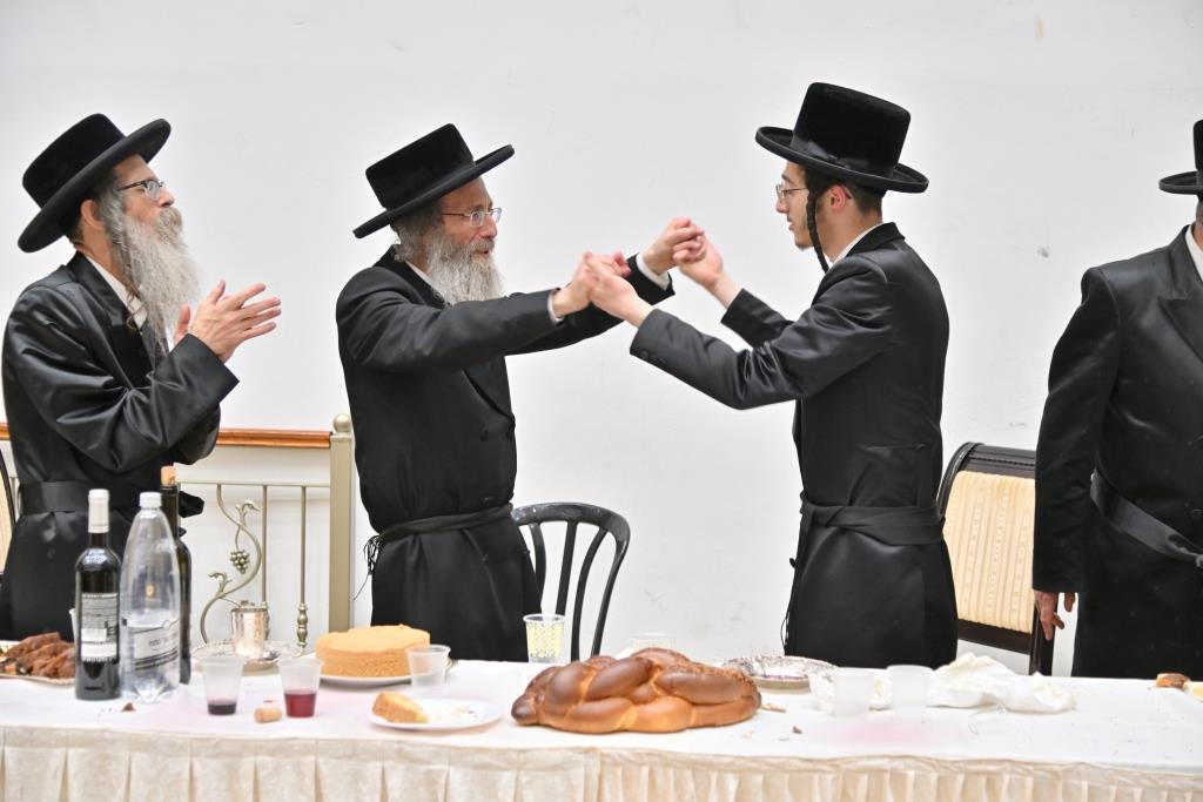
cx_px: 602
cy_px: 401
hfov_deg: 34.5
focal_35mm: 58
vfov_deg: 23.4
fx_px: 1938
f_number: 4
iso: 1000
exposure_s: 1/200
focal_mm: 58
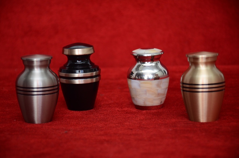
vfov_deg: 8.7
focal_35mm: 158
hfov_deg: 13.1
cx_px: 120
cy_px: 79
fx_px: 1043
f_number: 5.6
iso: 800
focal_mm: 105
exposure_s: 1/125
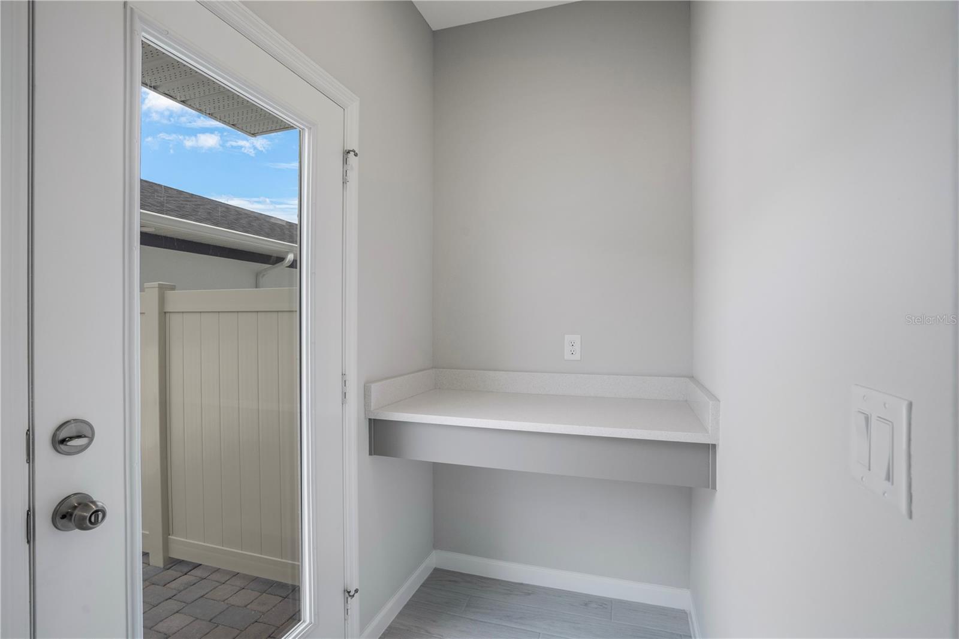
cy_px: 320
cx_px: 480
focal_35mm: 16
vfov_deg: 73.7
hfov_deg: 96.7
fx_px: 426
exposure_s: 1/20
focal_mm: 16
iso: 400
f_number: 8
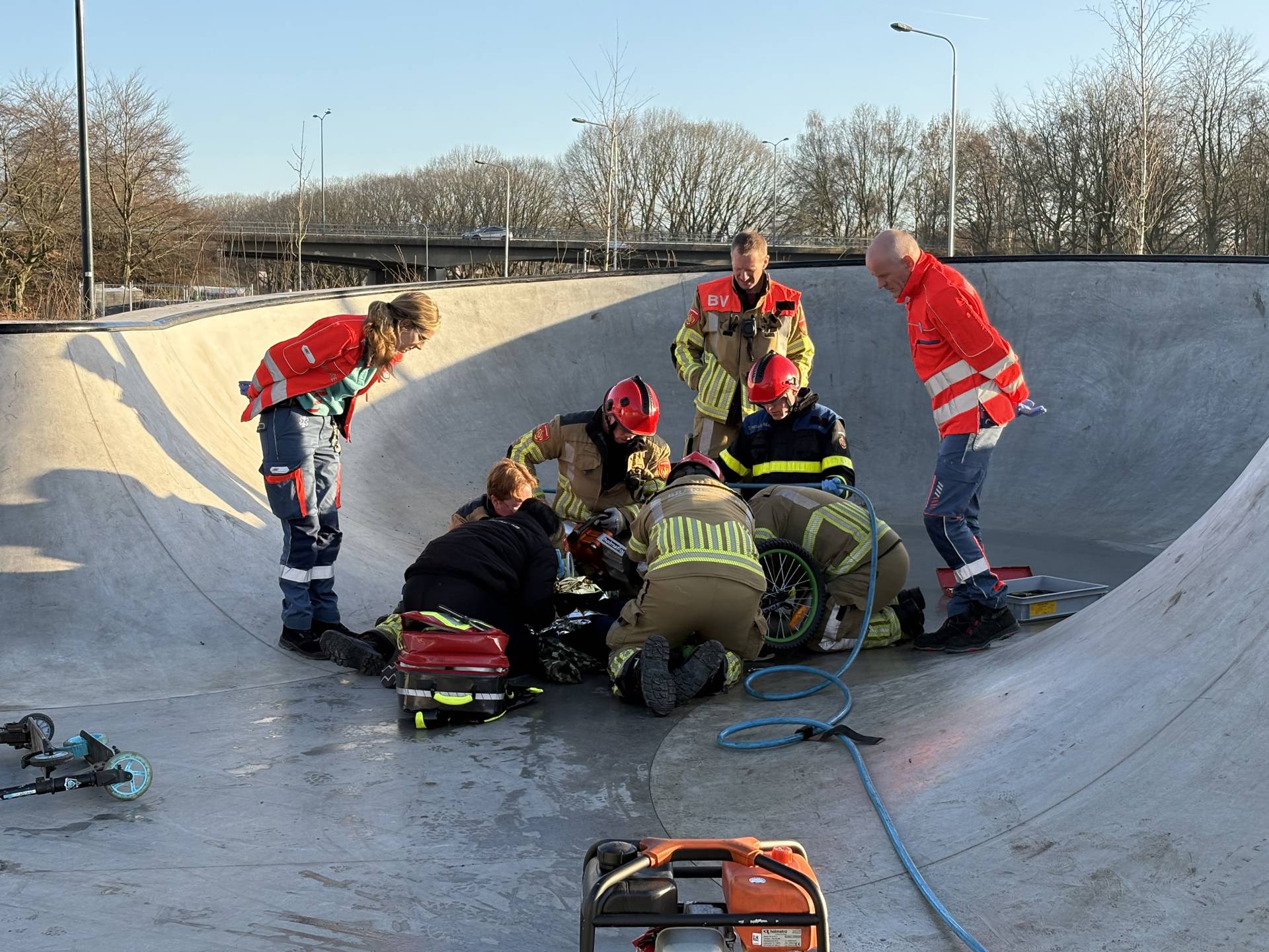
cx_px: 634
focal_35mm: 52
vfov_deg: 28.0
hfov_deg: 36.8
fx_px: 1906
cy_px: 476
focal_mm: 5.96
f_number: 1.6
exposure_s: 1/724
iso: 50
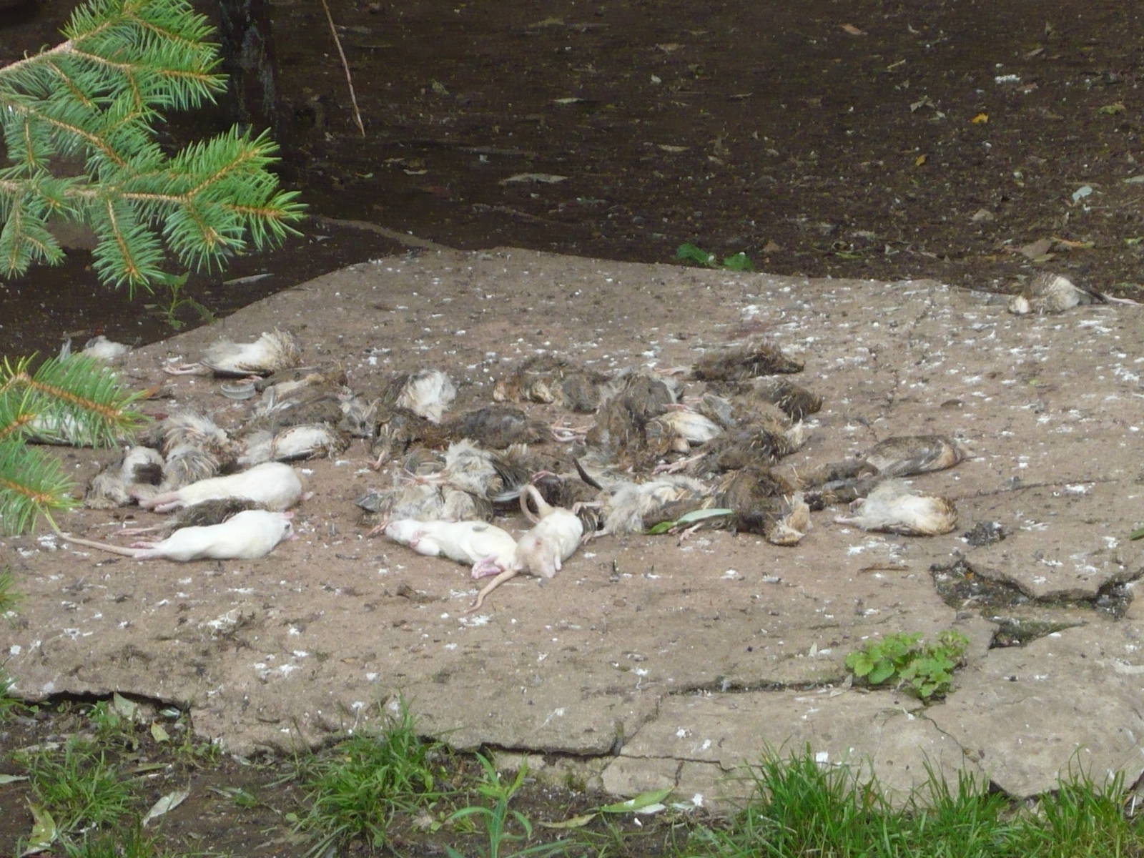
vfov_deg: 9.3
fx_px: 5288
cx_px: 572
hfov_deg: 12.3
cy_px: 429
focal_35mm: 160
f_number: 5.1
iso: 200
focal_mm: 16.5
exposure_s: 1/125
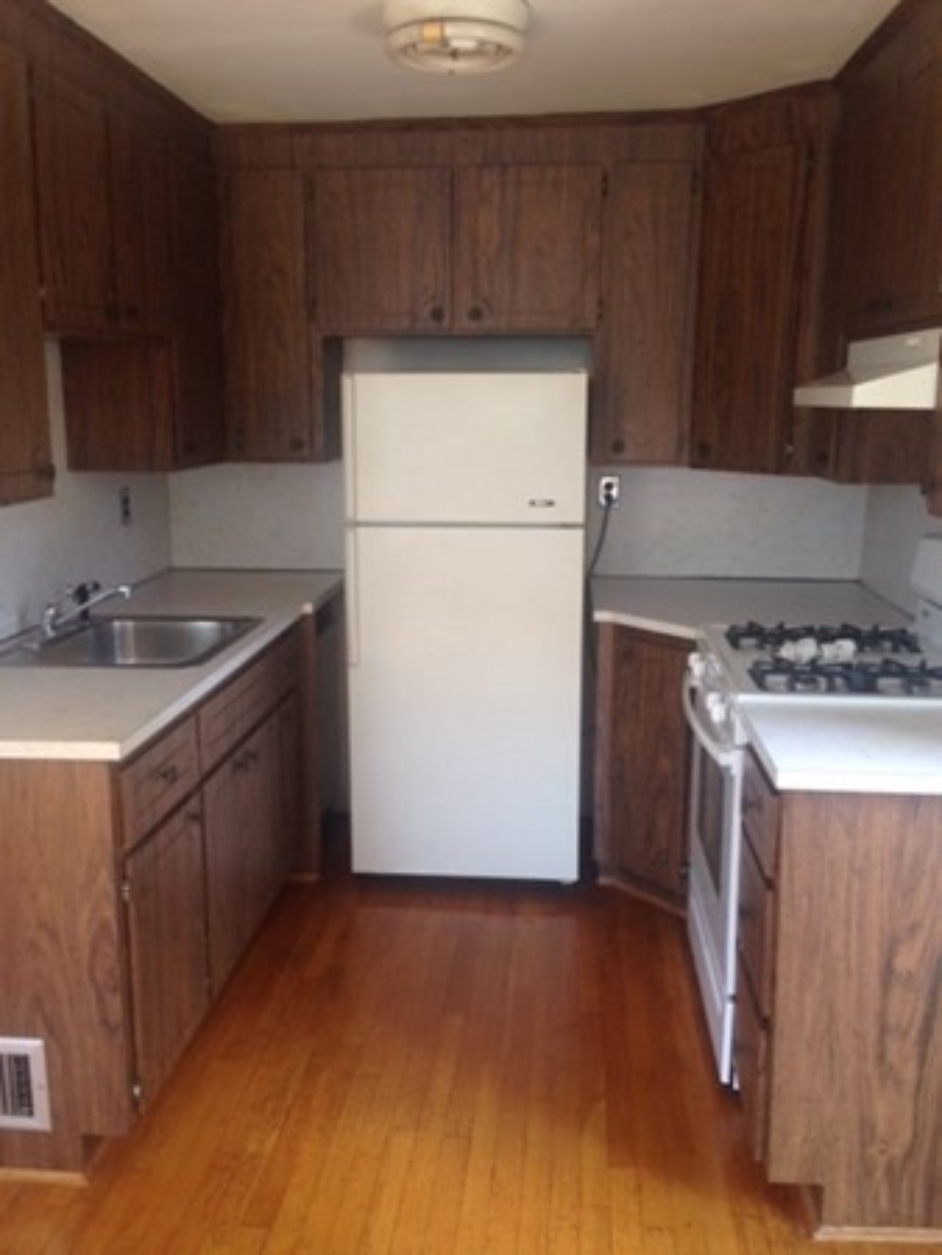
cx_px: 471
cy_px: 628
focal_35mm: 33
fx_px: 1196
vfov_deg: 55.3
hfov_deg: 43.0
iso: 64
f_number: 2.4
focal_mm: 4.12
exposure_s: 1/60
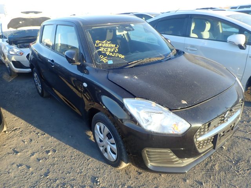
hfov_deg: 69.4
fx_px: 181
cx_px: 126
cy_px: 94
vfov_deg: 54.9
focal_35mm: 25
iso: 100
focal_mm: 4.5
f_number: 2.8
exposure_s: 1/125
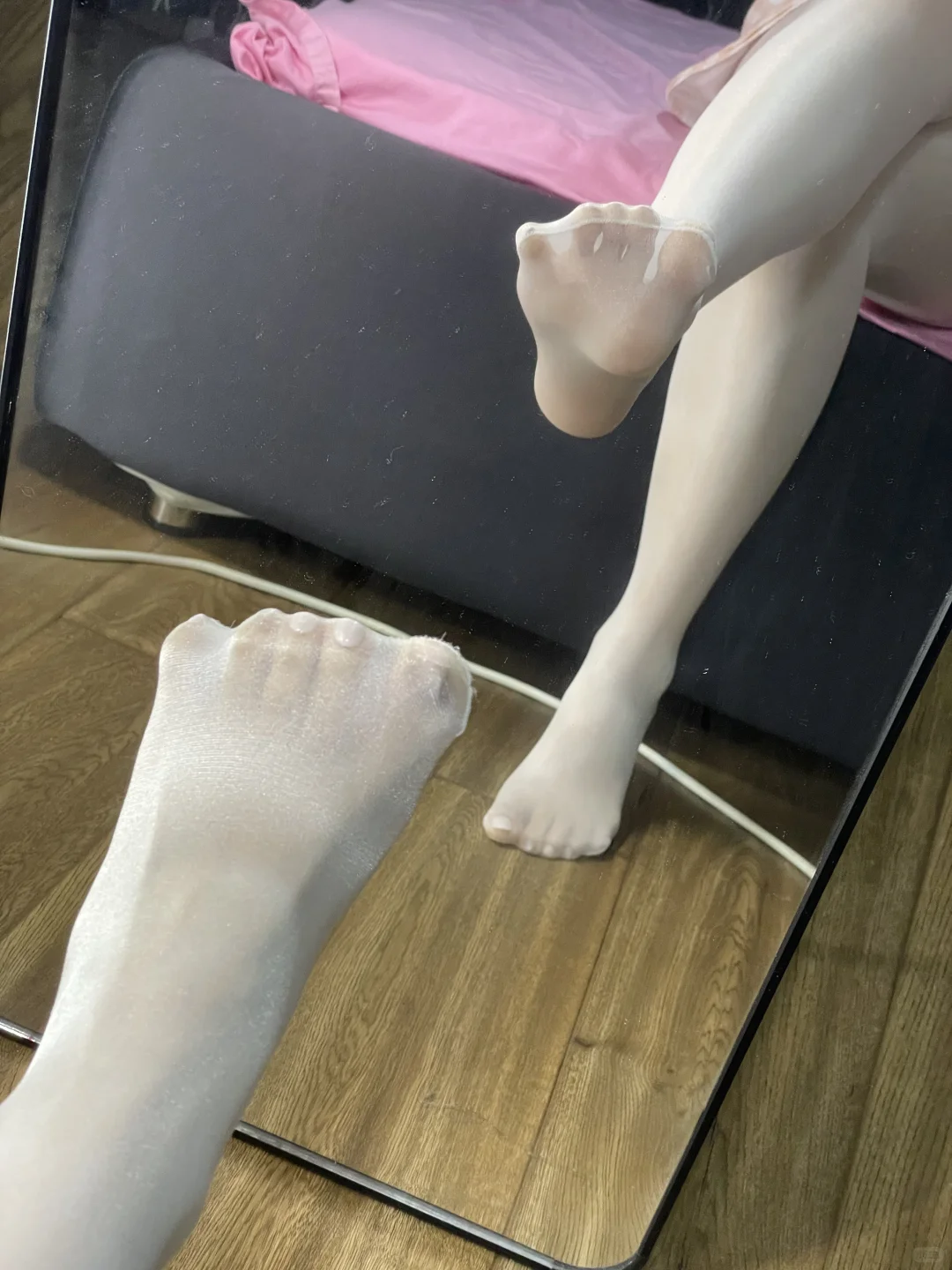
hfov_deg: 28.0
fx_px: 1907
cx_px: 476
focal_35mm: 52
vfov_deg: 36.8
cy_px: 635
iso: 400
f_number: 2
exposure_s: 1/50
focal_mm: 6
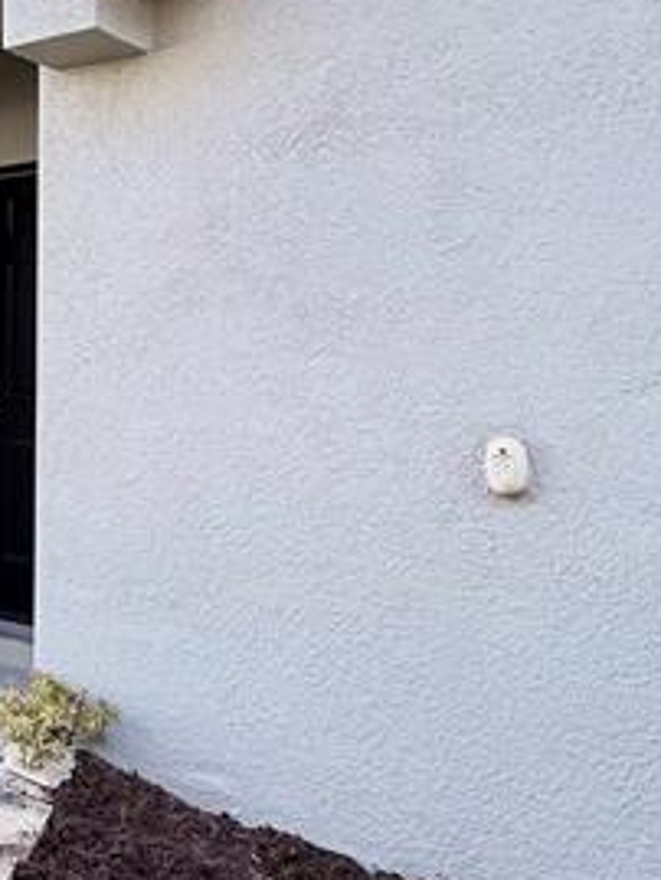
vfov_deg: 45.1
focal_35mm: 40
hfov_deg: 32.4
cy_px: 213
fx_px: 1018
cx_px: -36
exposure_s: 1/184
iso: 50
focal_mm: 2.22
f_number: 2.2
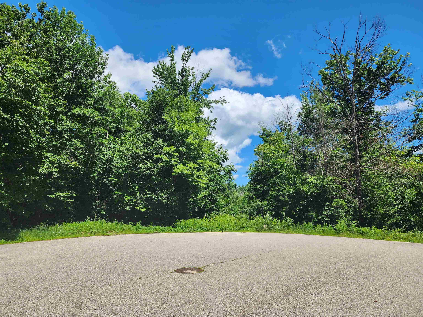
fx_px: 281
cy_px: 158
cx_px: 212
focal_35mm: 23
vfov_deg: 58.9
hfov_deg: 73.9
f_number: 1.8
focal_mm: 6.4
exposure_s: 1/992
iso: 12
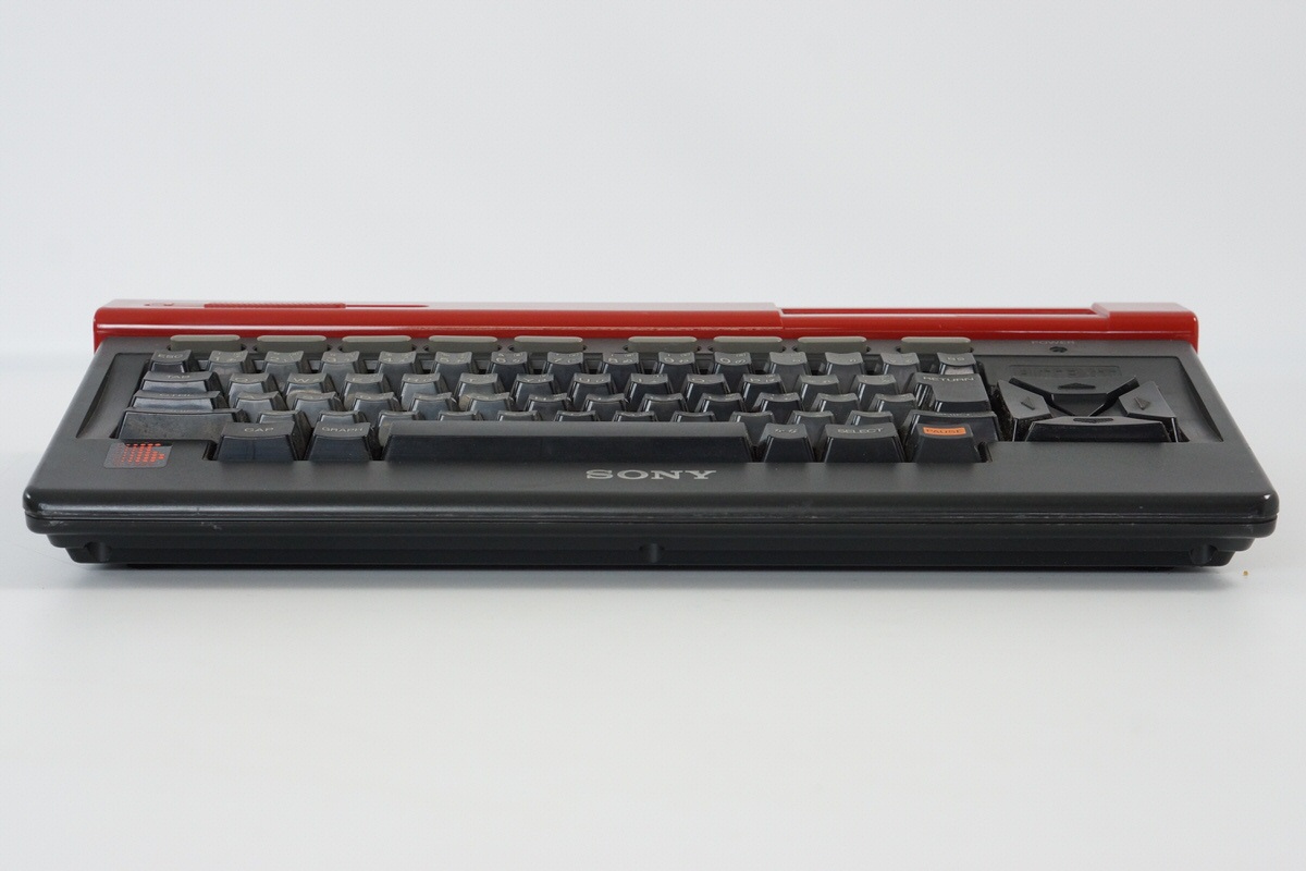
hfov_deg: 27.0
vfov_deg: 18.2
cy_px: 436
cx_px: 653
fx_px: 2721
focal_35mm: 75
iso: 640
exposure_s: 1/80
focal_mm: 50
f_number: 6.3
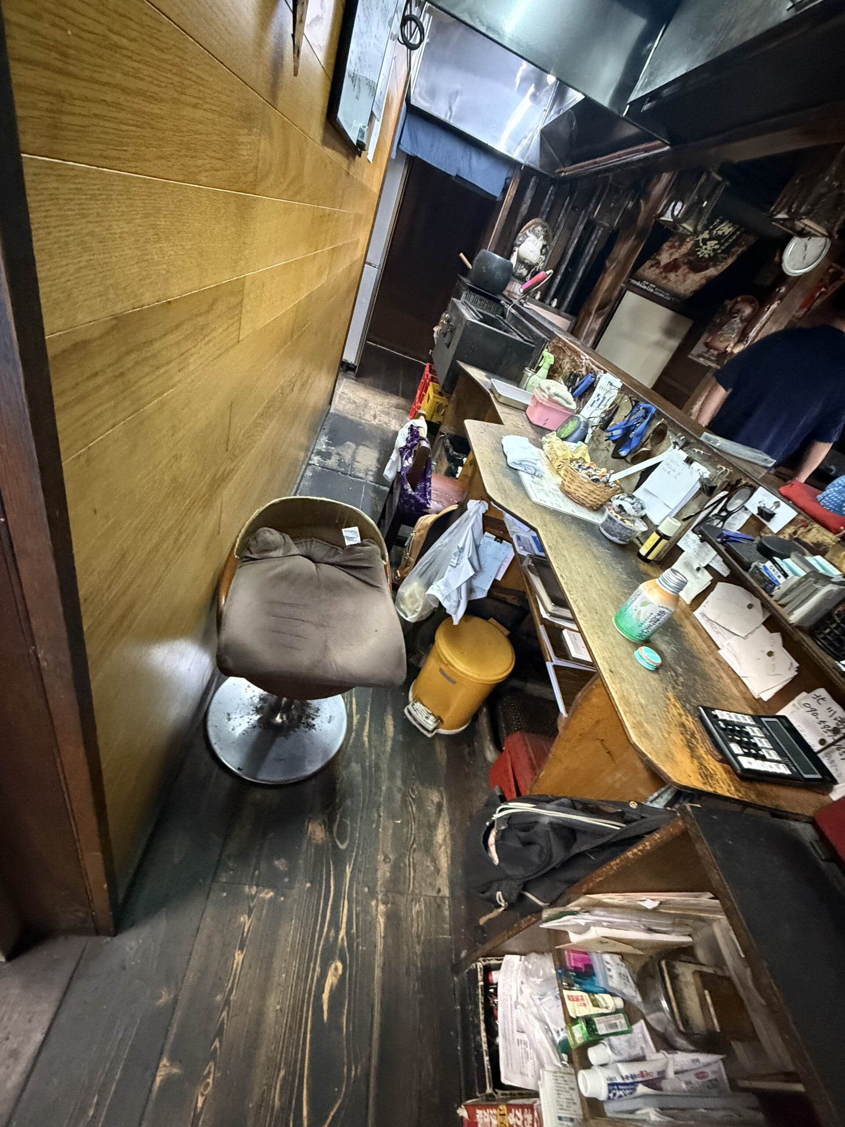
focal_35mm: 14
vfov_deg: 102.1
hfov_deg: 85.7
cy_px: 564
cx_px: 422
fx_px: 456
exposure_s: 1/33
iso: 1000
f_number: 2.2
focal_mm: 2.22
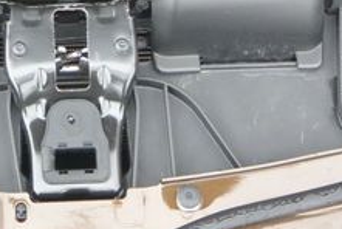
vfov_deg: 10.1
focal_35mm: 125
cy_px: -244
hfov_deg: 16.2
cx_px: 60
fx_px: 1189
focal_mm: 10
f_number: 3.5
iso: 400
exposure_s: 1/100
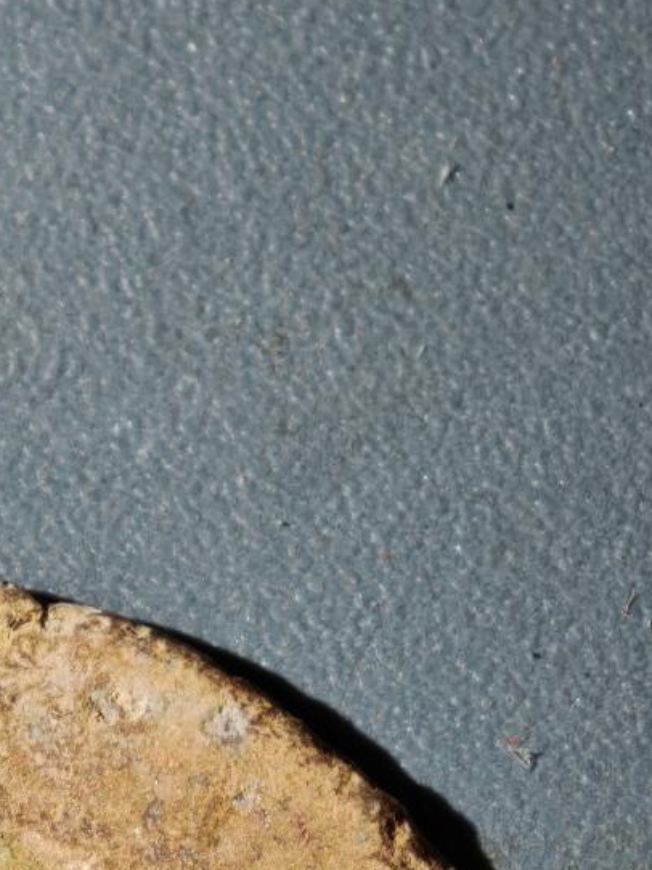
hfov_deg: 4.0
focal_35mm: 372
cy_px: 1345
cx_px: -247
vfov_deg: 5.3
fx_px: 9350
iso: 250
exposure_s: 1/100
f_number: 2
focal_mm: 9
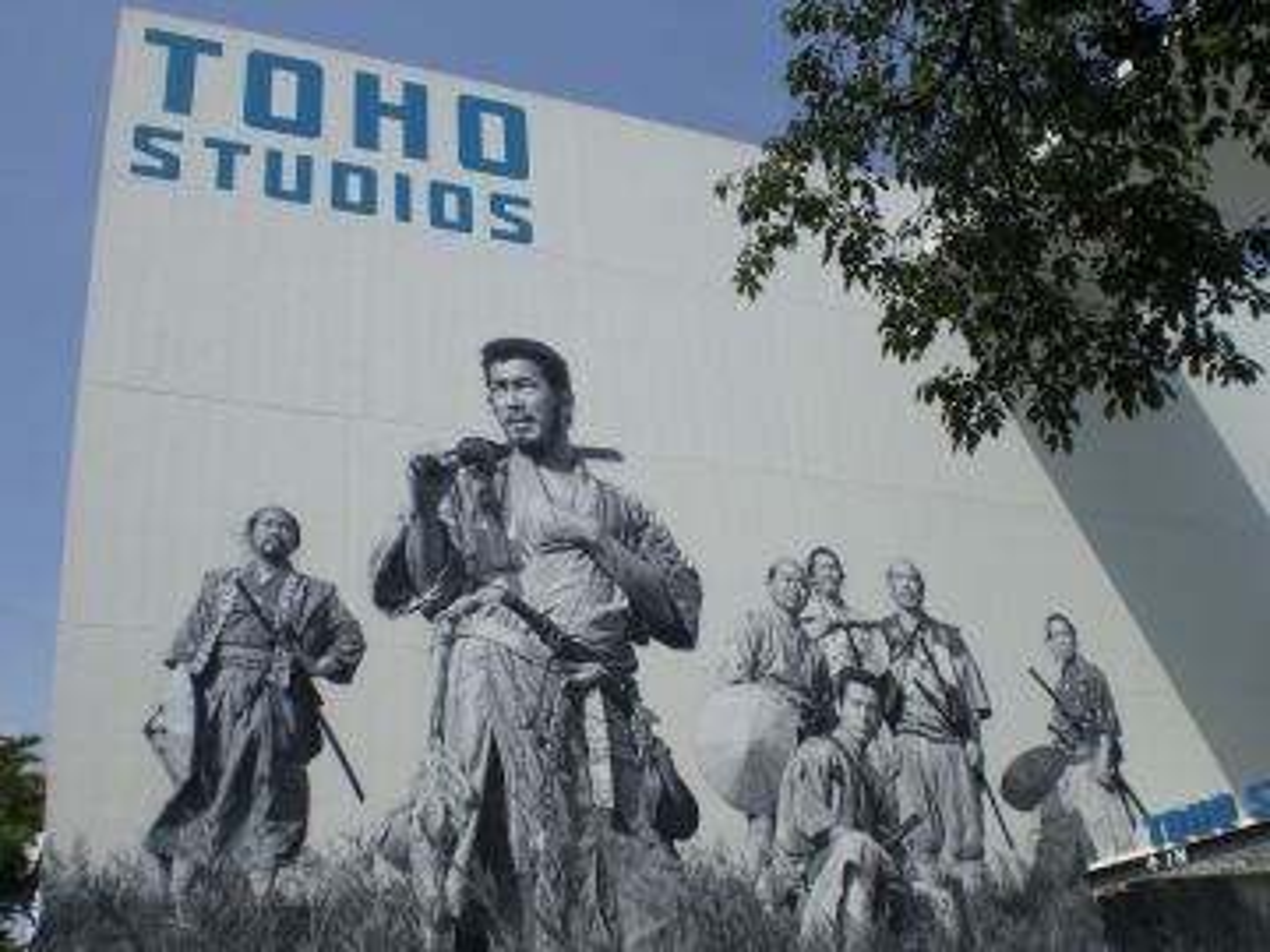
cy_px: 476
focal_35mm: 38
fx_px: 1394
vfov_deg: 37.7
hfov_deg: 49.0
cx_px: 635
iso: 50
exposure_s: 1/500
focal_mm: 6.3
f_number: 4.4
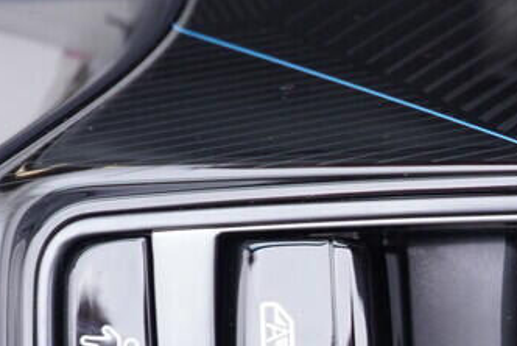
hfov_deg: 17.3
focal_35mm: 111
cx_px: 677
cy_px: 404
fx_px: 1595
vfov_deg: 12.1
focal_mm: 24
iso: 250
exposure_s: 1/40
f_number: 2.8
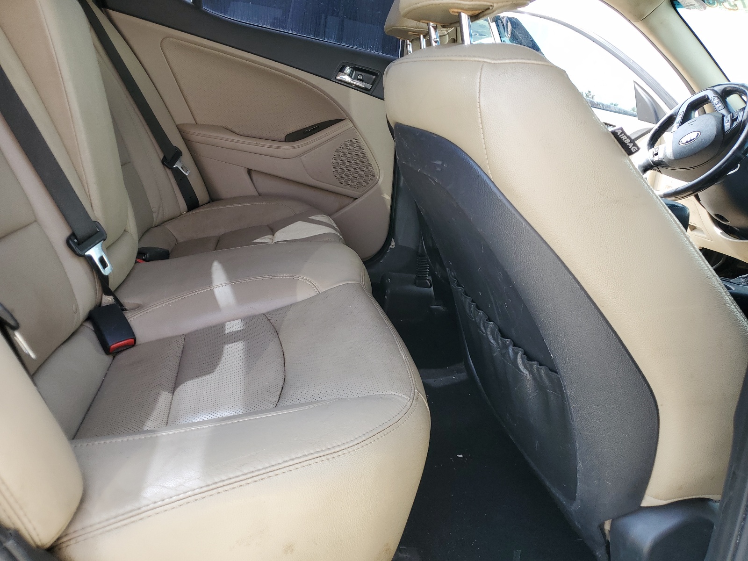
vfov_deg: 53.1
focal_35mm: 26
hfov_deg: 67.3
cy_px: 280
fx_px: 562
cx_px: 374
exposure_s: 1/227
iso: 50
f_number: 1.5
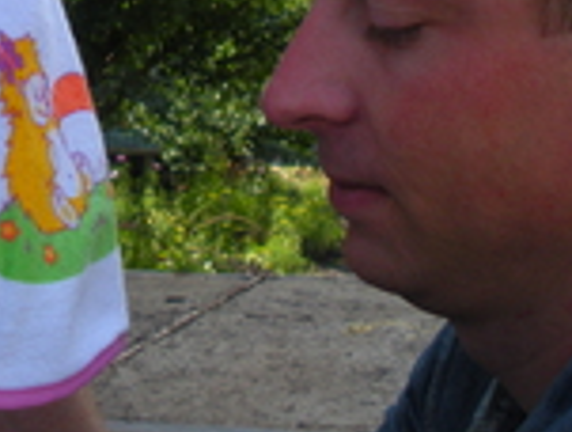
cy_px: -76
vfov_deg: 13.5
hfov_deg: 18.2
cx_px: 125
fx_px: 1772
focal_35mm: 107
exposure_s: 1/354
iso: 64
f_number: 3.5
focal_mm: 6.3
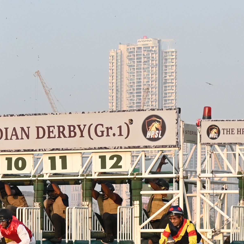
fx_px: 1850
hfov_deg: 7.5
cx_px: -27
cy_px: 239
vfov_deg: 7.5
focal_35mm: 232
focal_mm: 39
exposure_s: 1/800
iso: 400
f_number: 5.6
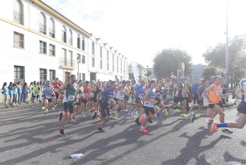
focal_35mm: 24
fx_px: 164
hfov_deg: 73.7
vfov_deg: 53.2
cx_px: 123
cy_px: 82
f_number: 6.3
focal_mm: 24
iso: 140
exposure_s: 1/200
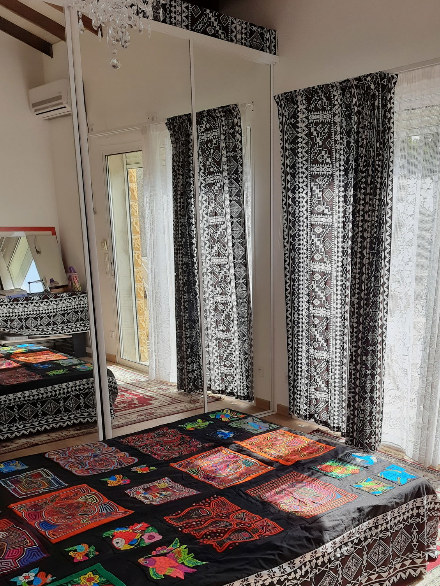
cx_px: 301
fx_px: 576
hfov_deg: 41.1
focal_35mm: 34
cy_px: 394
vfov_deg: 52.8
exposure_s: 1/226
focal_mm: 5.23
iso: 20
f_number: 1.8
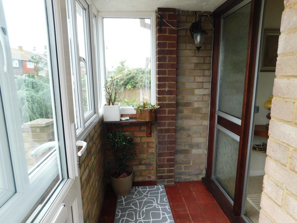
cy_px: 112
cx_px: 148
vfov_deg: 58.9
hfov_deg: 73.9
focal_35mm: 23
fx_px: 197
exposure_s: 1/100
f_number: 3
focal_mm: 4
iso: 125
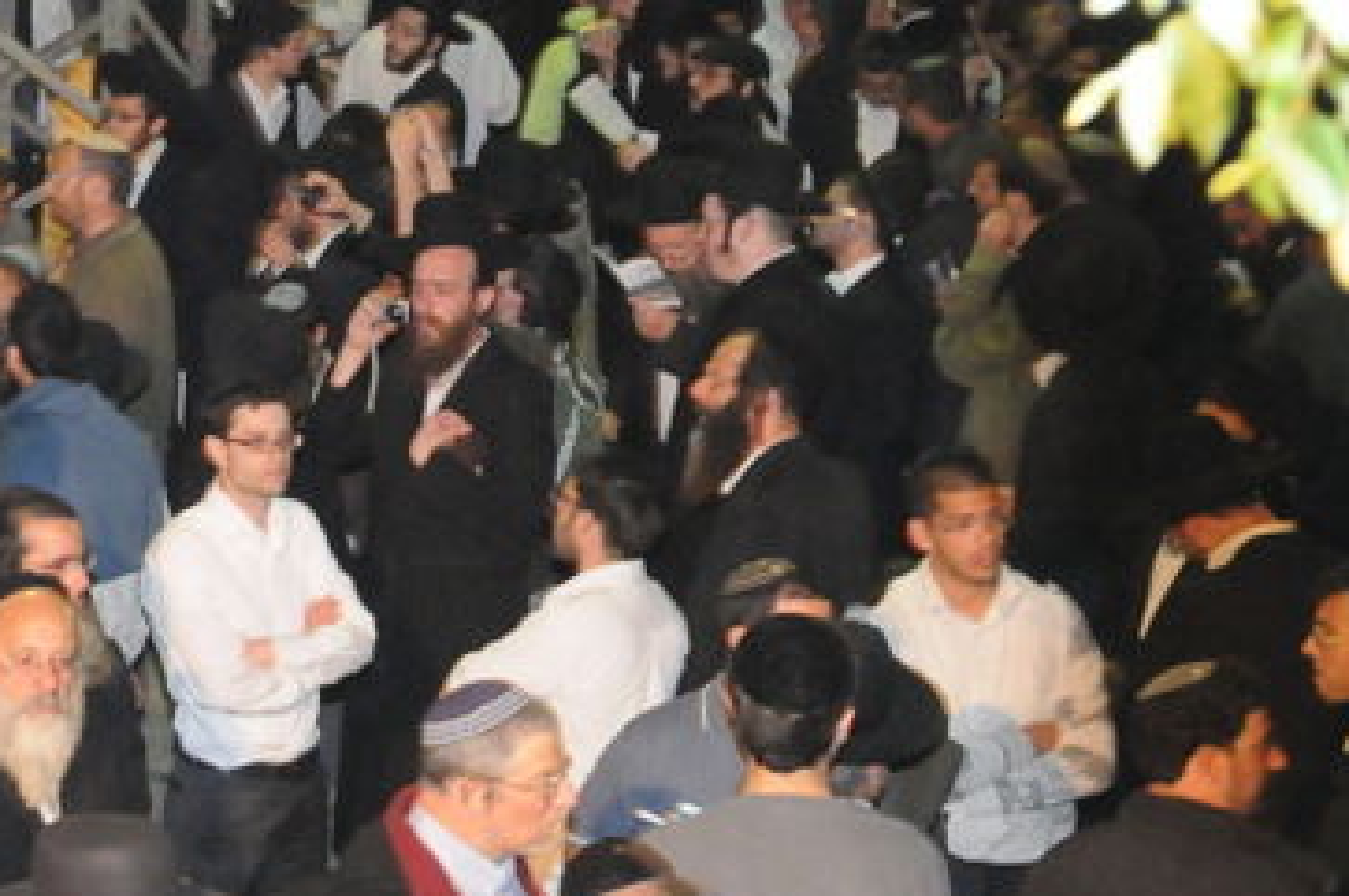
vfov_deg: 12.4
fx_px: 4116
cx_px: -394
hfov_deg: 17.5
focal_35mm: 110
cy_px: 431
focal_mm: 26
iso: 3200
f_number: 5
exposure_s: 1/10
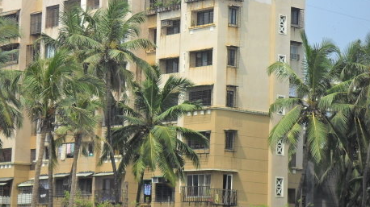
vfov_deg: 9.2
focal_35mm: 131
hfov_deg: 16.4
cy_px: 79
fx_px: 1284
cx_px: 146
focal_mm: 15.4
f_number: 4.3
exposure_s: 1/750
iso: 100
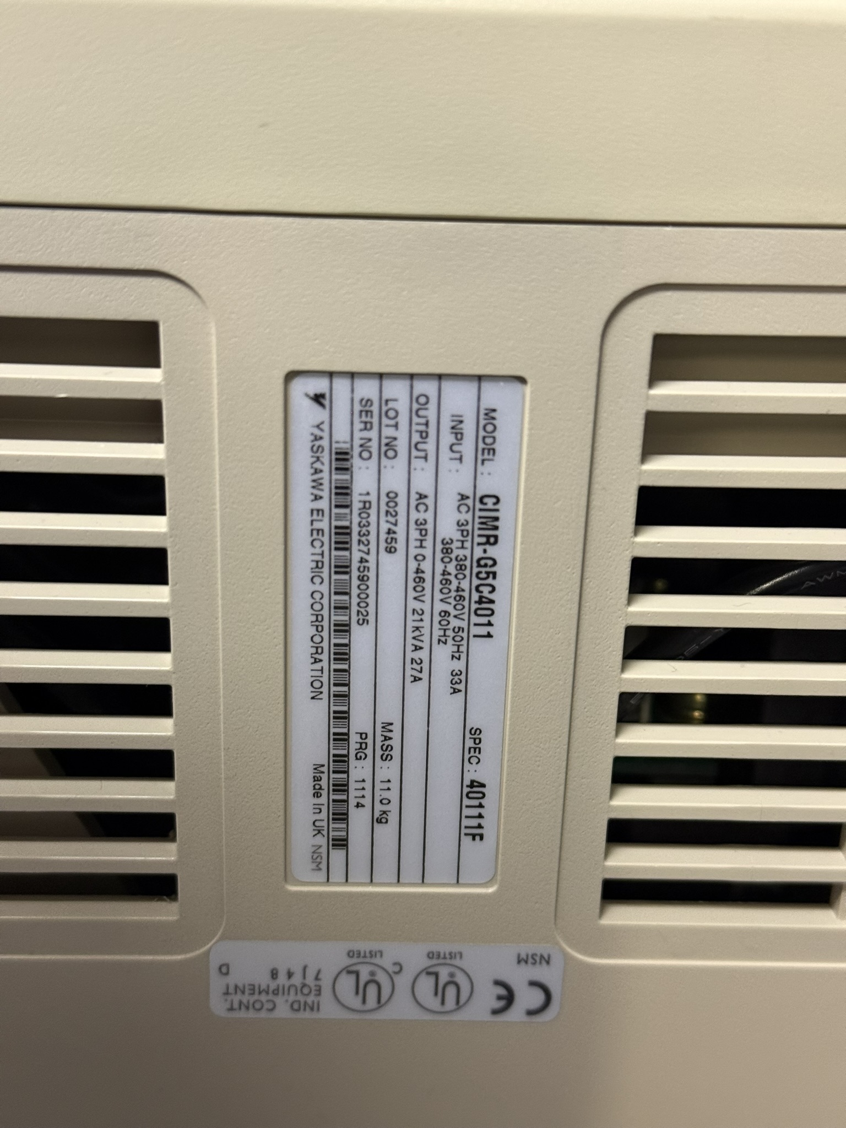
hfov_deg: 30.3
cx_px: 423
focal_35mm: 48
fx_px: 1564
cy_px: 564
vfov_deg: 39.7
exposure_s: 1/33
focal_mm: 6.76
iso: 200
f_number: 1.78
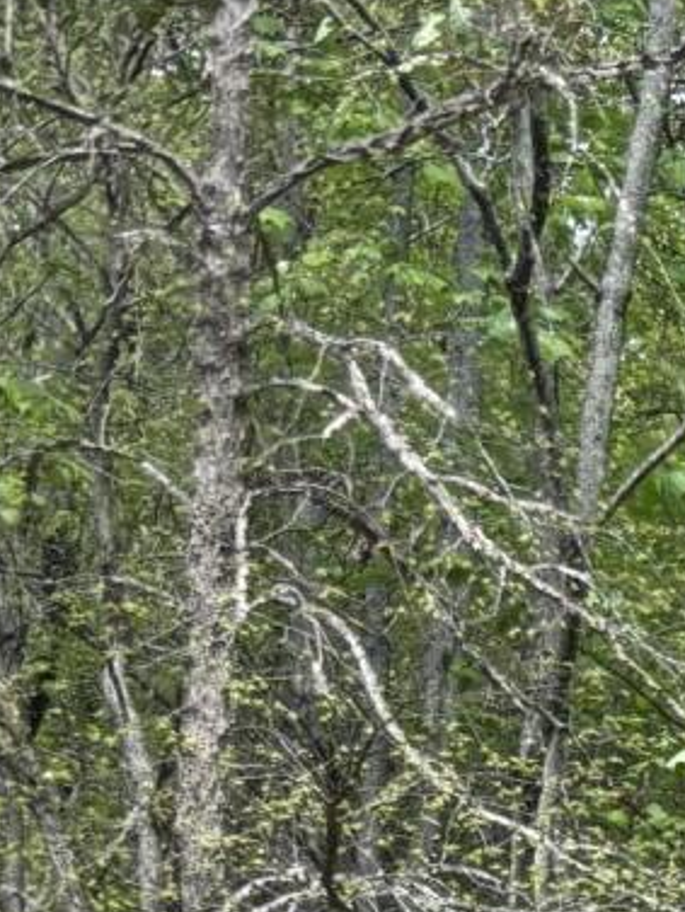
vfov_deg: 12.4
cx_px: 1755
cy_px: 1889
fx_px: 3639
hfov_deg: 9.4
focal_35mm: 138
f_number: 1.6
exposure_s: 1/1477
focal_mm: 5.96
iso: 50
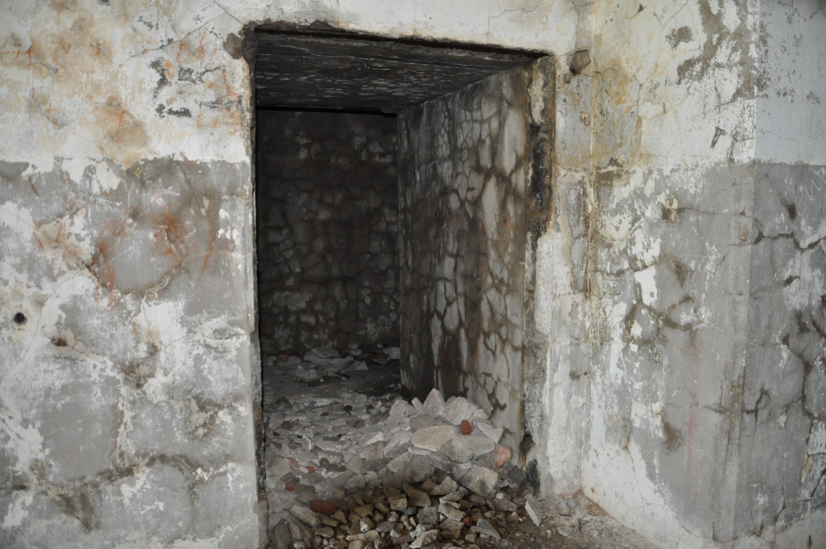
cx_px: 413
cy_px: 274
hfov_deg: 67.4
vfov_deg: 47.8
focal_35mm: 27
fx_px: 619
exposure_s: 1/60
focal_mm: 18
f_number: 3.5
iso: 800
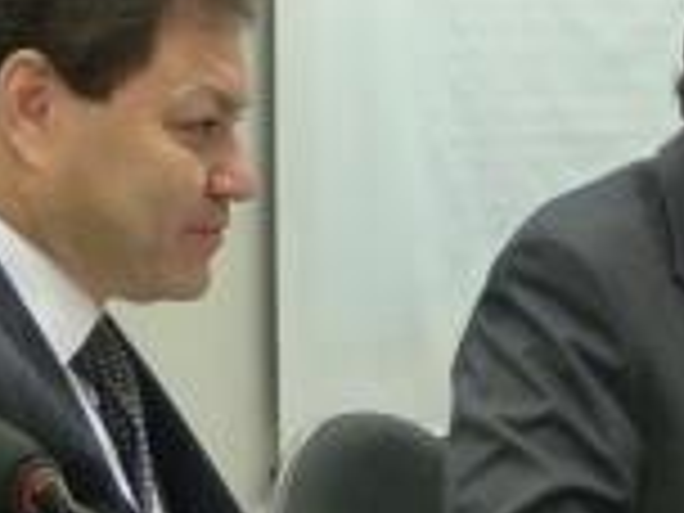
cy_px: 342
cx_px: 846
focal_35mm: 203
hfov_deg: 9.6
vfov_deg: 7.3
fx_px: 4011
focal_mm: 12.4
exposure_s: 1/125
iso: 800
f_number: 3.3
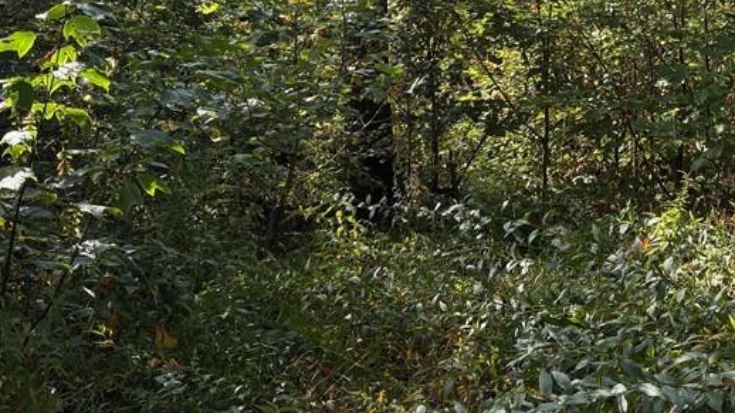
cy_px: -41
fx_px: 1091
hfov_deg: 37.1
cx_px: 450
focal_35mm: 56
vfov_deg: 20.4
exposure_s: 1/933
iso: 50
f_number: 1.6
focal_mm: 5.96
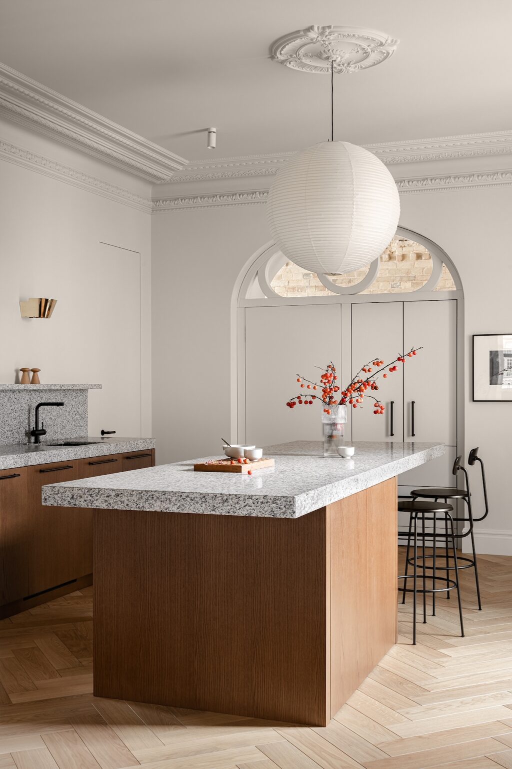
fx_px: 897
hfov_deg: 31.9
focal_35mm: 42
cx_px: 256
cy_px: 384
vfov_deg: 46.4
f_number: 13
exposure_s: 1/5
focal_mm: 42
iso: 200
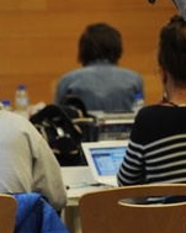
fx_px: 2886
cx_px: 285
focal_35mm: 419
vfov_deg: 4.6
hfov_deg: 3.7
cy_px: -7
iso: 2000
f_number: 5
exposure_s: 1/160
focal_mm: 116
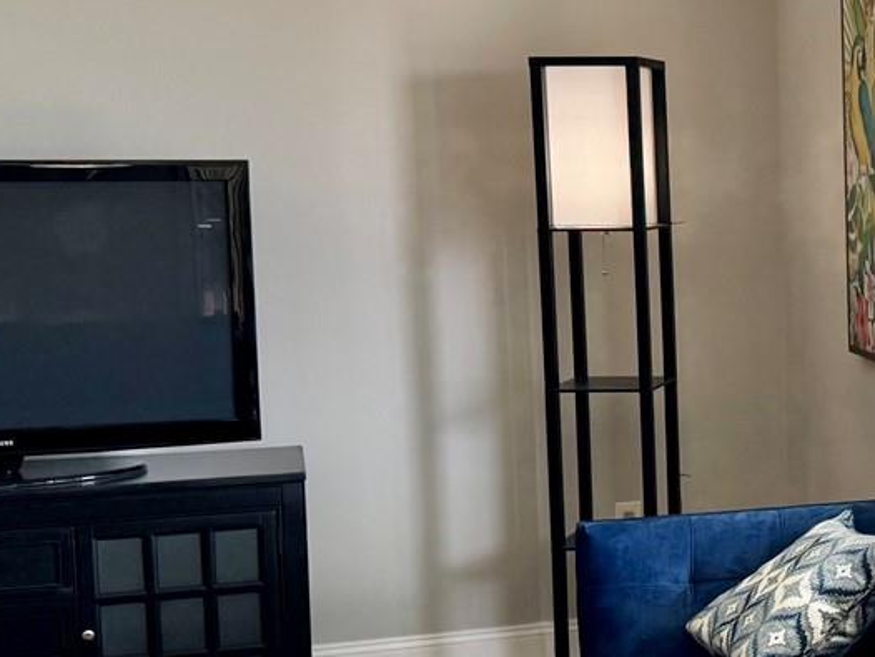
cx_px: 1068
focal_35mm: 73
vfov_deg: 20.2
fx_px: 1846
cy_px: 354
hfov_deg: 24.1
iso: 80
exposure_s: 1/288
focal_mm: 6.76
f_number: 1.78
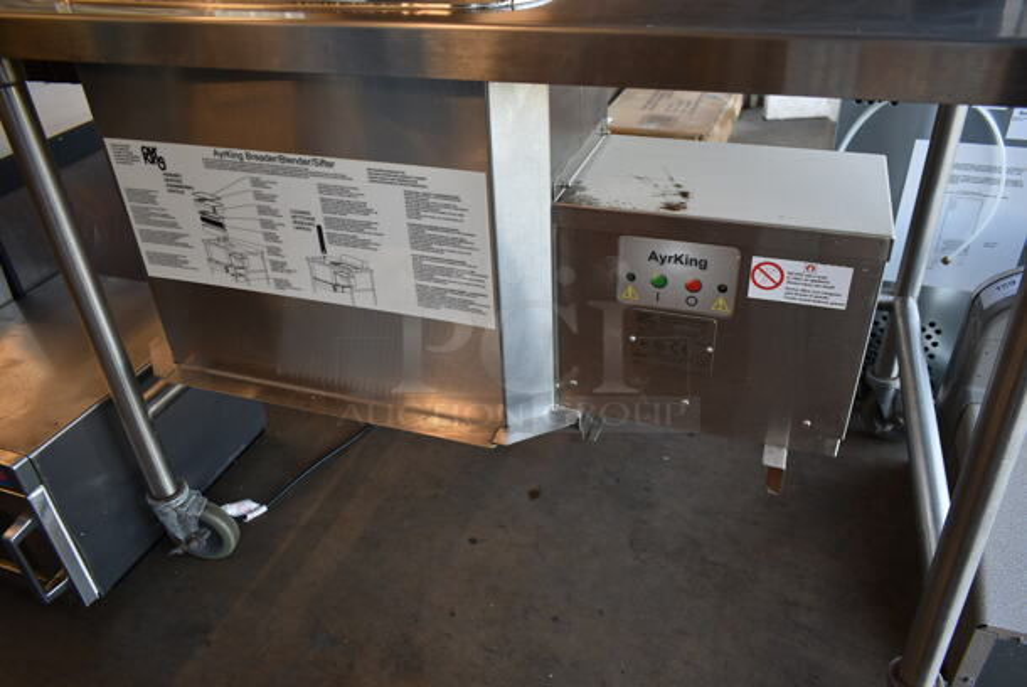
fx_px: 771
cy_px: 344
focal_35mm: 27
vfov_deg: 48.0
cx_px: 514
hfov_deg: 67.3
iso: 160
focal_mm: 18
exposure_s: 1/30
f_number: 3.5
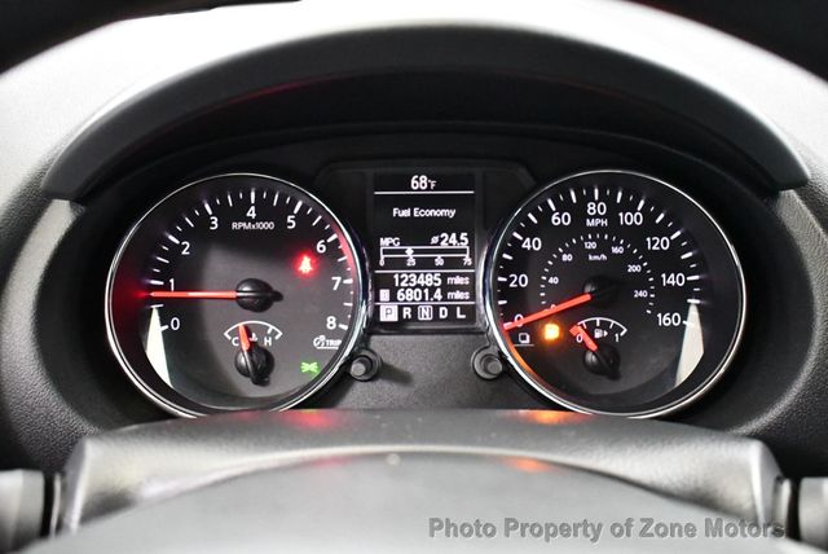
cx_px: 414
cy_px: 277
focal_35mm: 36
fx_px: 829
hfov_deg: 53.1
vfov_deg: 36.9
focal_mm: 18
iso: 8000
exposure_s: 1/60
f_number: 3.5
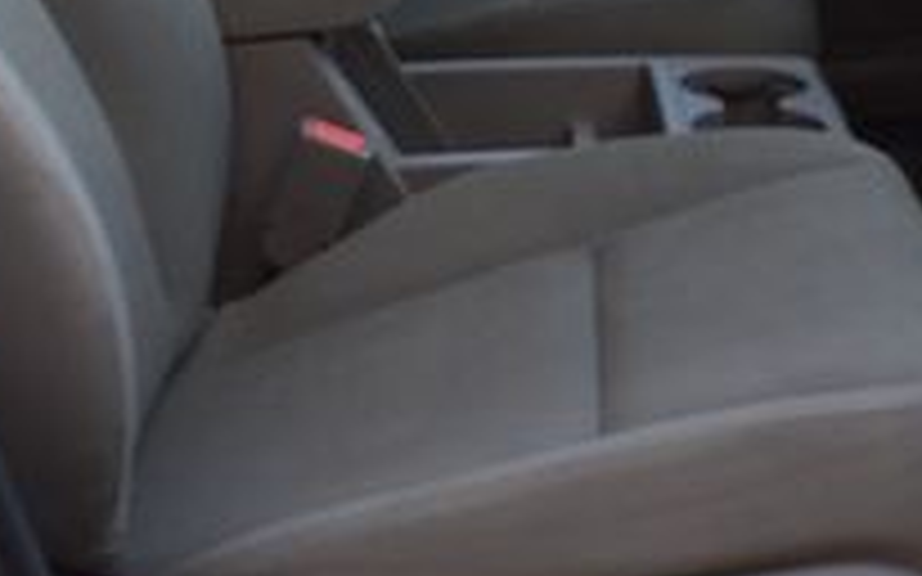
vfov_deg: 11.9
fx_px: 2753
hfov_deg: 18.7
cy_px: 216
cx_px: 796
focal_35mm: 110
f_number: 8
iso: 400
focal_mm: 23
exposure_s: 1/50
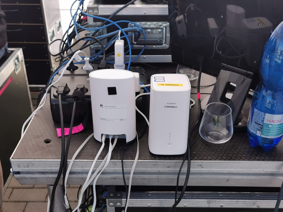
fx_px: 319
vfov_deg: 36.8
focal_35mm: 39
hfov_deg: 47.9
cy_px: 106
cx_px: 142
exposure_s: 1/1003
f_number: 1.6
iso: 50
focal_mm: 5.56
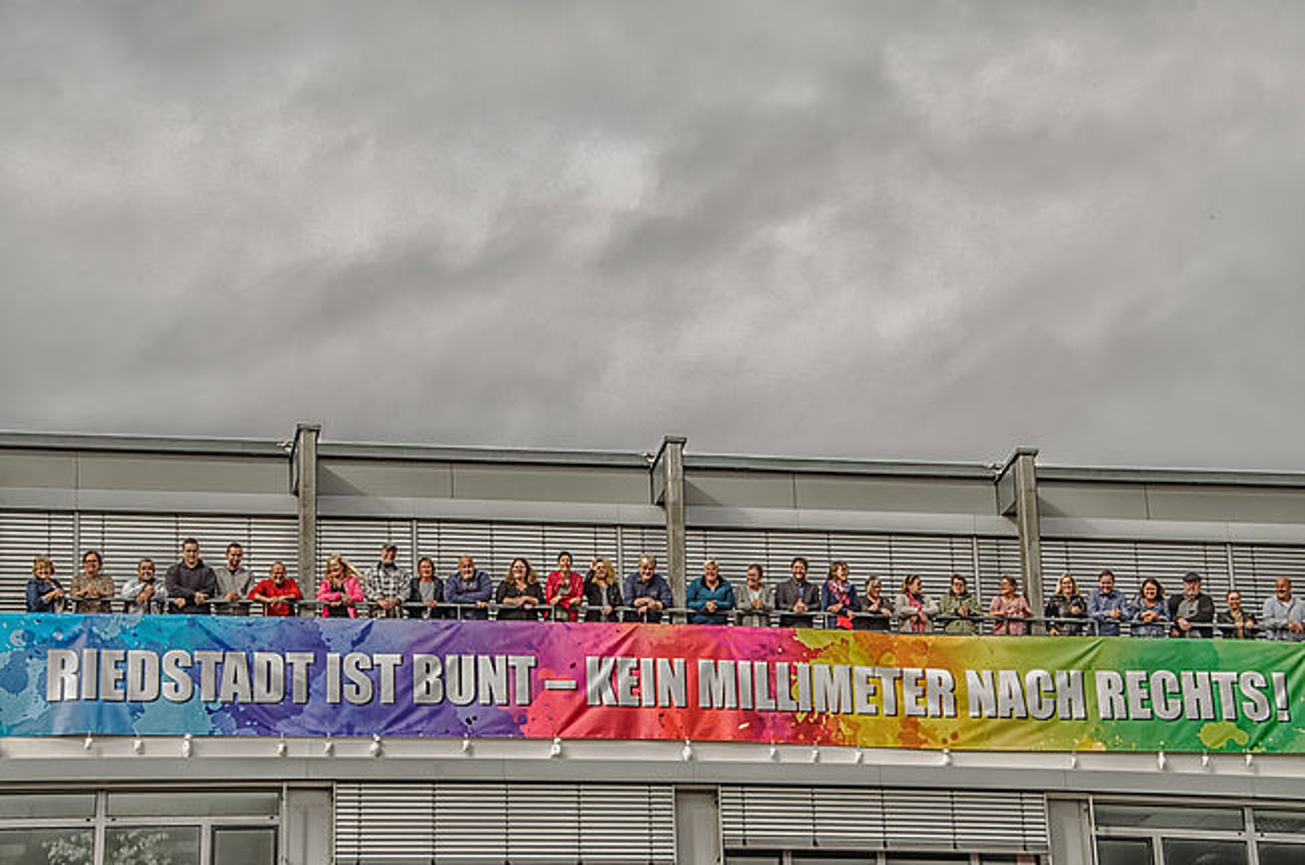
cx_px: 652
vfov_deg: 14.0
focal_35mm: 98
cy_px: 432
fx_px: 3528
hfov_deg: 21.0
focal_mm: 65
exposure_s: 1/250
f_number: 16
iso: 1000
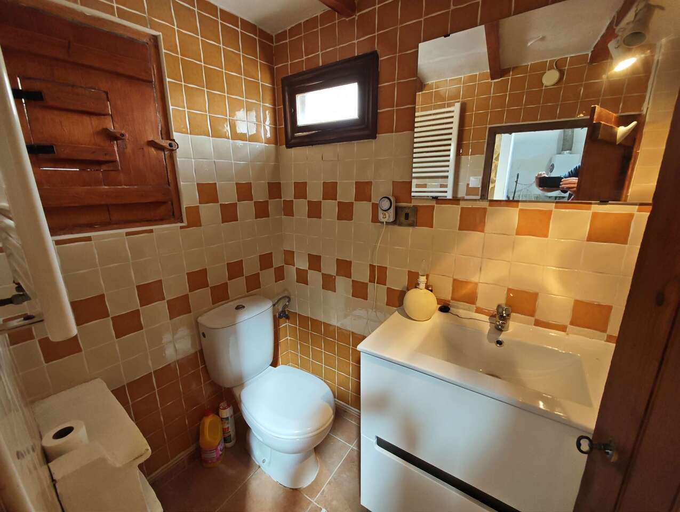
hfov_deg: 102.0
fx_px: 275
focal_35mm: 14
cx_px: 340
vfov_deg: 85.8
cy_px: 256
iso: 640
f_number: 2.2
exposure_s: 1/33.3
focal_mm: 2.16
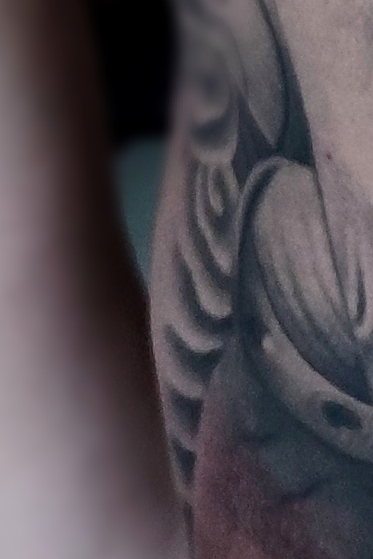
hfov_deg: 7.1
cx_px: 976
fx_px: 2782
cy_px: -809
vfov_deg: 10.0
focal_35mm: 179
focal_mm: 5.58
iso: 523
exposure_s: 1/120
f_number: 1.6
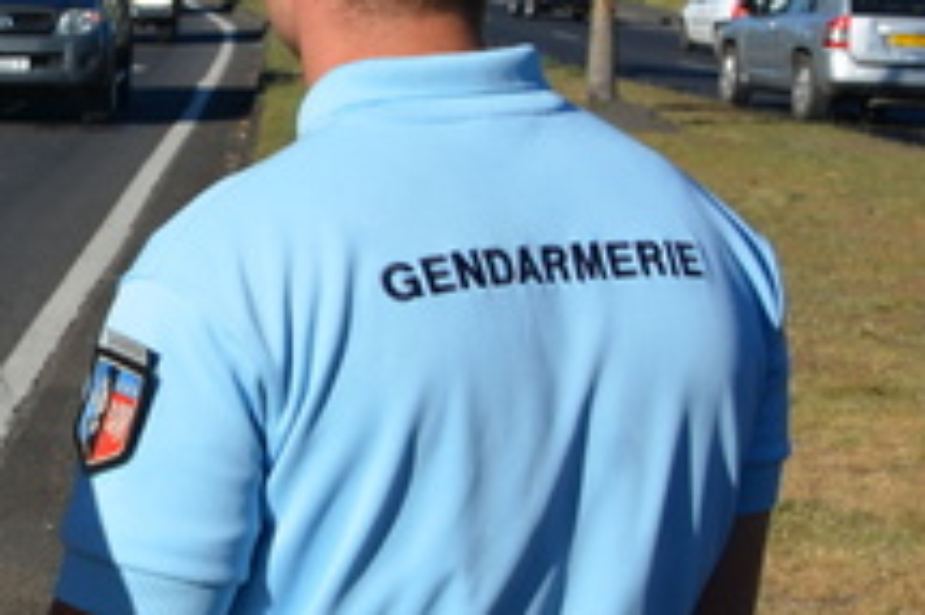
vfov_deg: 12.3
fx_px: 2862
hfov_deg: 17.5
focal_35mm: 111
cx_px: -172
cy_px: 198
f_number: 9
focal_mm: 25
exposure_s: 1/320
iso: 100
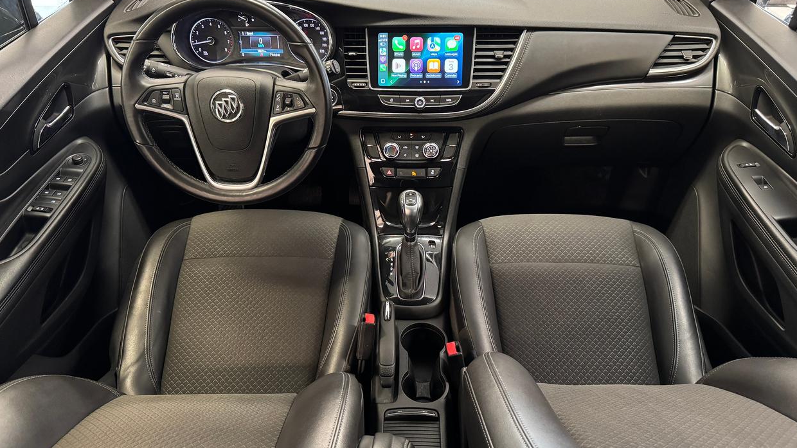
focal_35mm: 27
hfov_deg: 69.9
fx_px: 570
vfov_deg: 42.9
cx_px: 400
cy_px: 217
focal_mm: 6.76
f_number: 1.78
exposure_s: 1/31
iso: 800
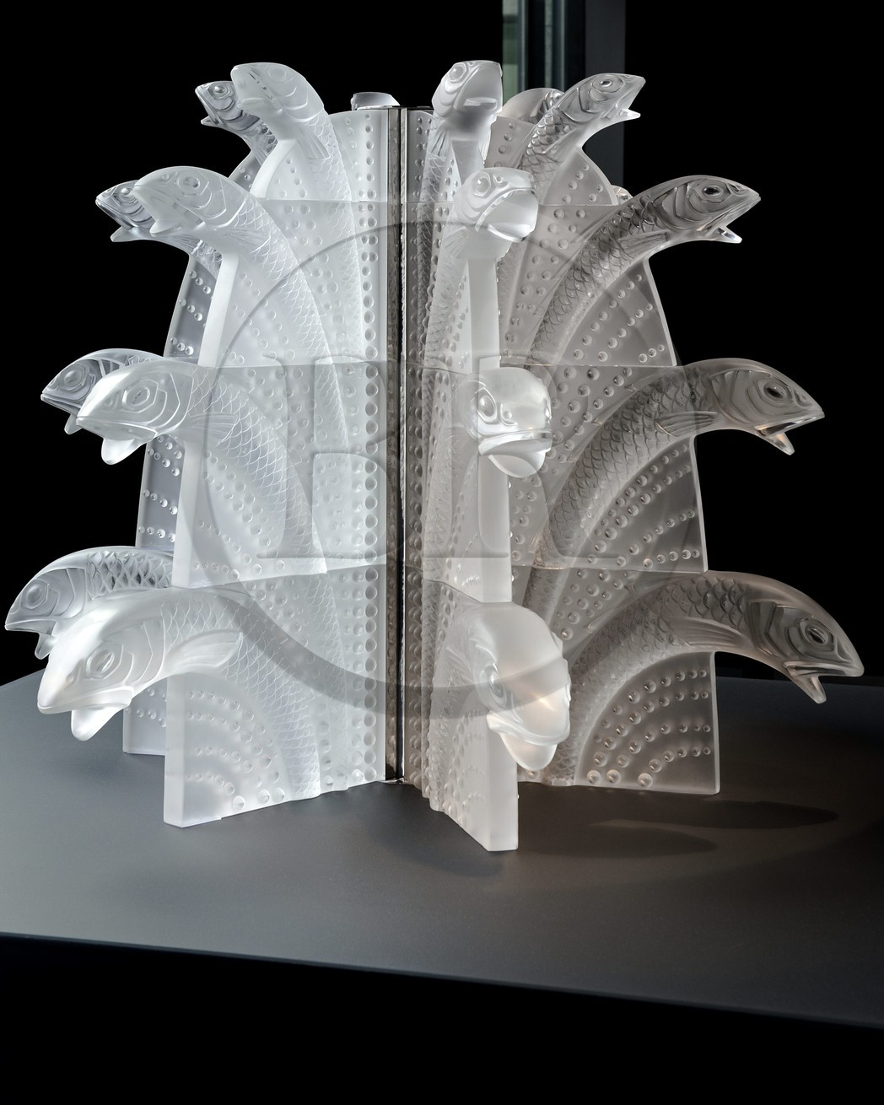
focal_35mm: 55
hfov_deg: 27.6
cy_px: 455
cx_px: 436
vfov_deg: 34.1
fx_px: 1799
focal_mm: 48
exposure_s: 1/50
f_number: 6.3
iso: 400
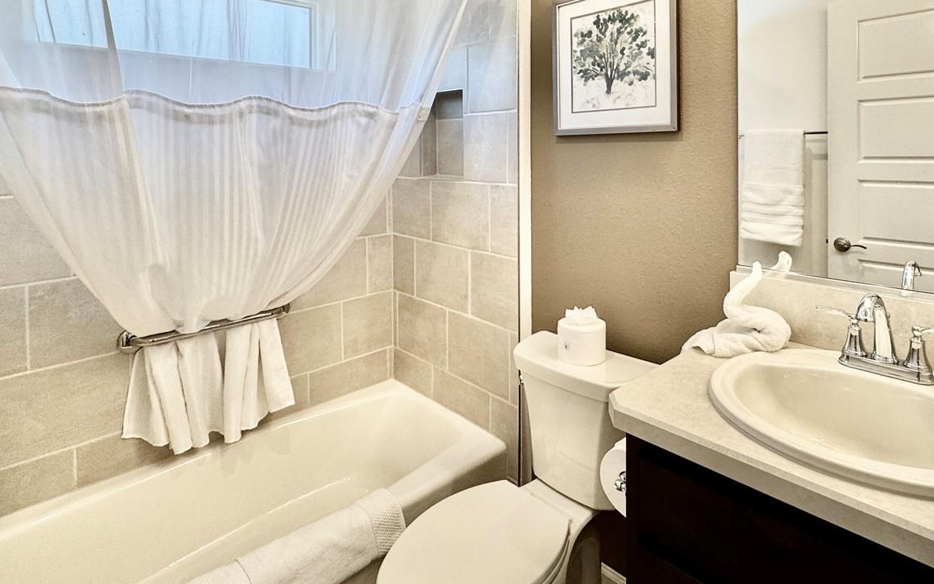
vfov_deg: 54.9
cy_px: 154
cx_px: 519
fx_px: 535
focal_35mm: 21
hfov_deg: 82.0
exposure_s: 1/120
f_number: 2.2
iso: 125
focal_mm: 2.22
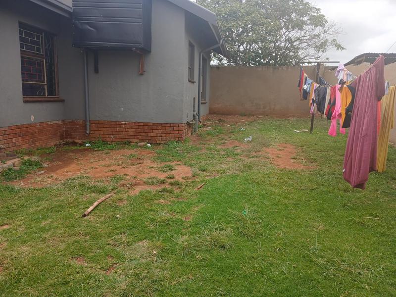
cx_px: 198
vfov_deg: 53.1
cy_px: 148
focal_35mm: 26
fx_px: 297
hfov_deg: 67.3
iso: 20
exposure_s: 1/206
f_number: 1.8
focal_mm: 3.98
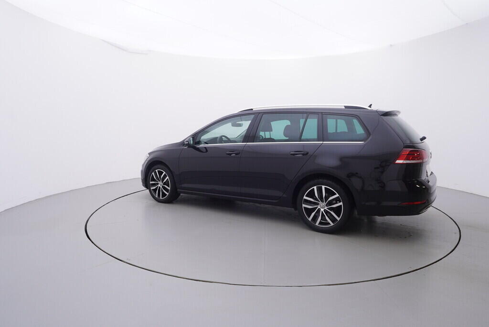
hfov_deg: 77.3
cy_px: 164
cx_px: 244
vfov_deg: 56.2
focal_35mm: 22
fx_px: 306
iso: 200
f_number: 5
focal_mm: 15
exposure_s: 1/80
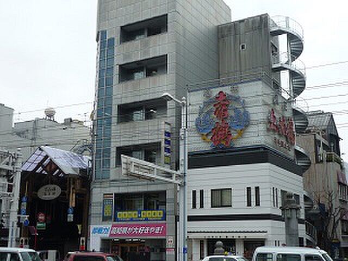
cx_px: 174
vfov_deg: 31.5
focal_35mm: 46
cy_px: 130
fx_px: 462
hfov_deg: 41.2
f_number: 4.5
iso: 100
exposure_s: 1/640
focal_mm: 4.5
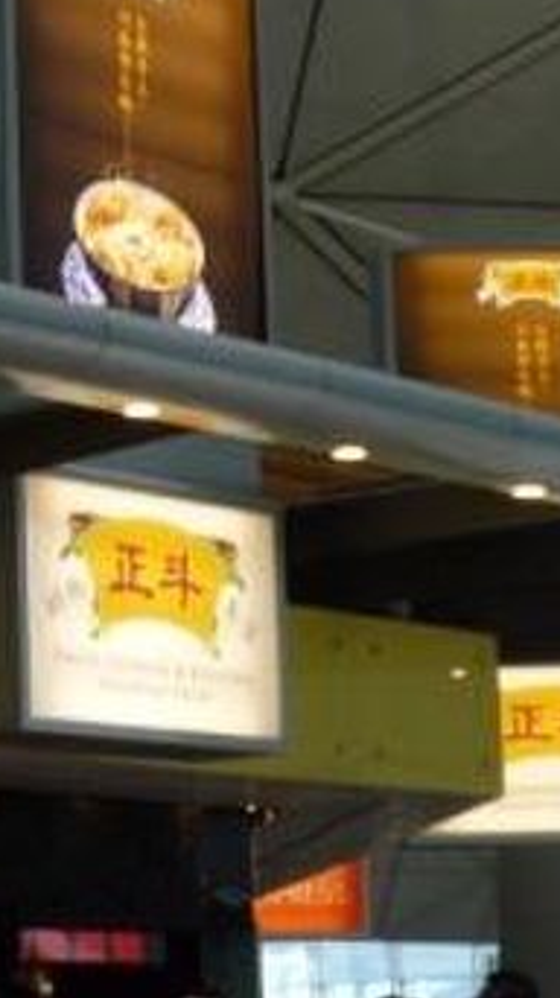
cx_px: -3
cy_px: 498
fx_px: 3939
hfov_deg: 8.1
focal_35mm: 149
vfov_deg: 14.4
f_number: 4.3
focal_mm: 8.8
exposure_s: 1/50
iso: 100
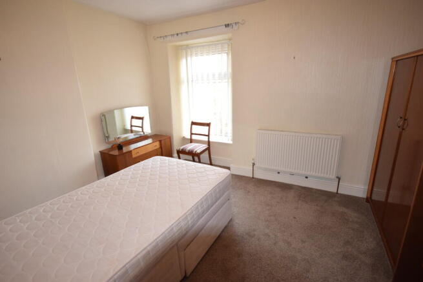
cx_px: 212
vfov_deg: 72.1
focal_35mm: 16
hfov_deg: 95.0
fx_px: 194
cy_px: 141
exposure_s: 1/125
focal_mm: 11
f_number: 5.6
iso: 800
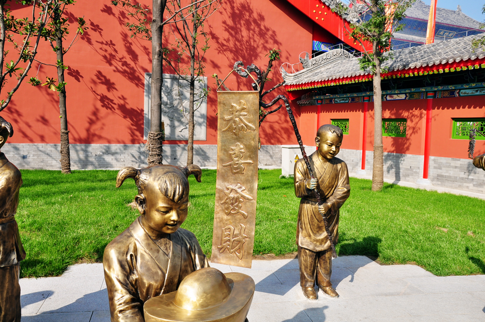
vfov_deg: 39.9
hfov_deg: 57.3
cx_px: 242
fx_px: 444
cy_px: 161
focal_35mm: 33
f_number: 9
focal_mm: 22
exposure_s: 1/320
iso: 200
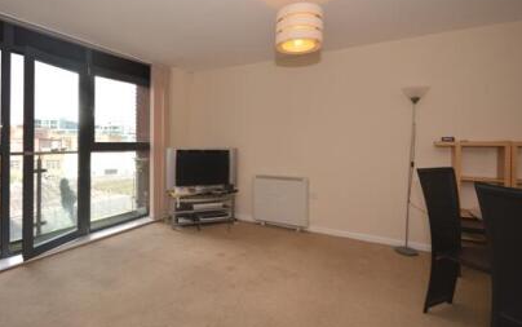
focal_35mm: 18
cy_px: 144
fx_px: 256
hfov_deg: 90.4
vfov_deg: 64.9
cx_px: 222
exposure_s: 1/125
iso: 220
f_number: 5.6
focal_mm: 10
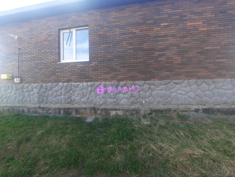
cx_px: 118
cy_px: 88
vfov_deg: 89.9
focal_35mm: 13
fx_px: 88
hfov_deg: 106.2
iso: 40
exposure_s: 1/235
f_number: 2.2
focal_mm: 1.74
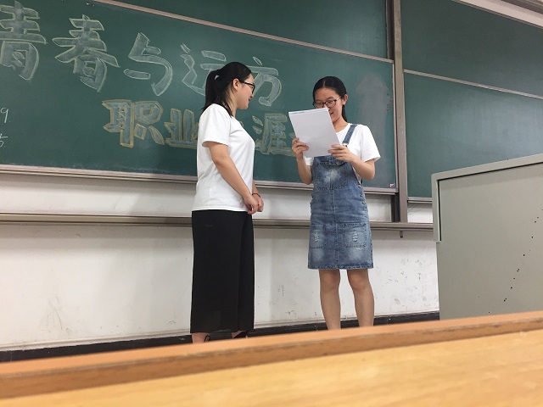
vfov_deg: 48.2
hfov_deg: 61.7
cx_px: 272
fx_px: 455
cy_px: 204
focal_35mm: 29
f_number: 2.2
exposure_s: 1/33
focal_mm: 4.15
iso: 160
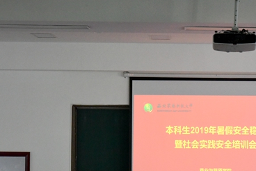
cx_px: 189
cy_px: 133
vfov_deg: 13.5
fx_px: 719
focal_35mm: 101
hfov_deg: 20.1
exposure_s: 1/125
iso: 3200
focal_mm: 62
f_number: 11
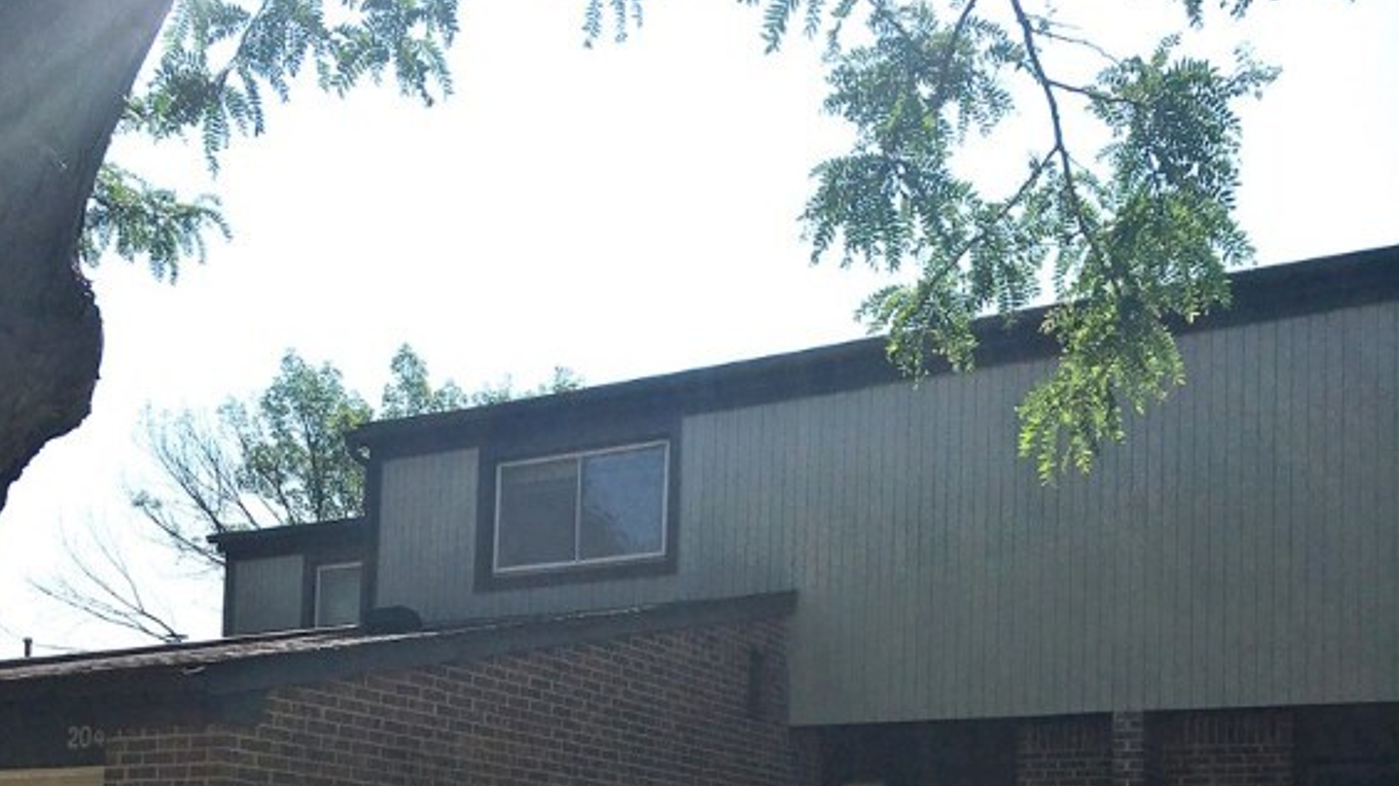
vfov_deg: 26.1
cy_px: 803
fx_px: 1595
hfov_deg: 47.4
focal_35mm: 43
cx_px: 687
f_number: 2.2
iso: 25
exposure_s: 1/3205
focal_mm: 4.15
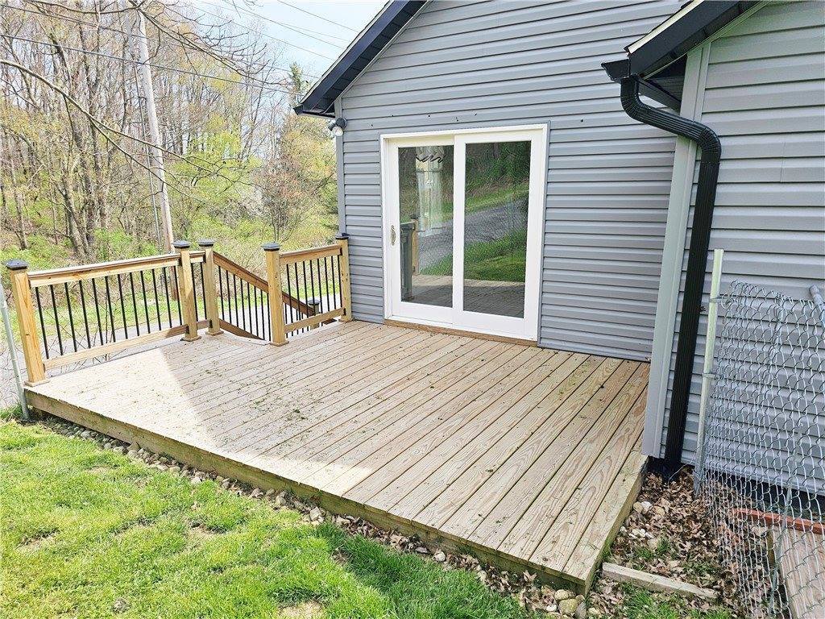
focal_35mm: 23
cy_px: 310
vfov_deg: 58.9
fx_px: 548
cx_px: 412
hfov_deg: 73.9
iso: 12
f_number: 1.7
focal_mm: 6.3
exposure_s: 1/571
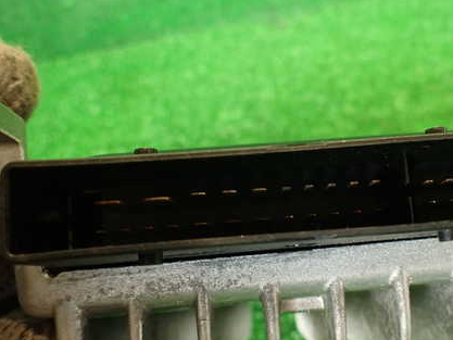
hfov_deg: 50.3
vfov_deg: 39.5
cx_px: 306
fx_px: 471
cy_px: 206
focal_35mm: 36
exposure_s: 1/30
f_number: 2
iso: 200
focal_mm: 4.5
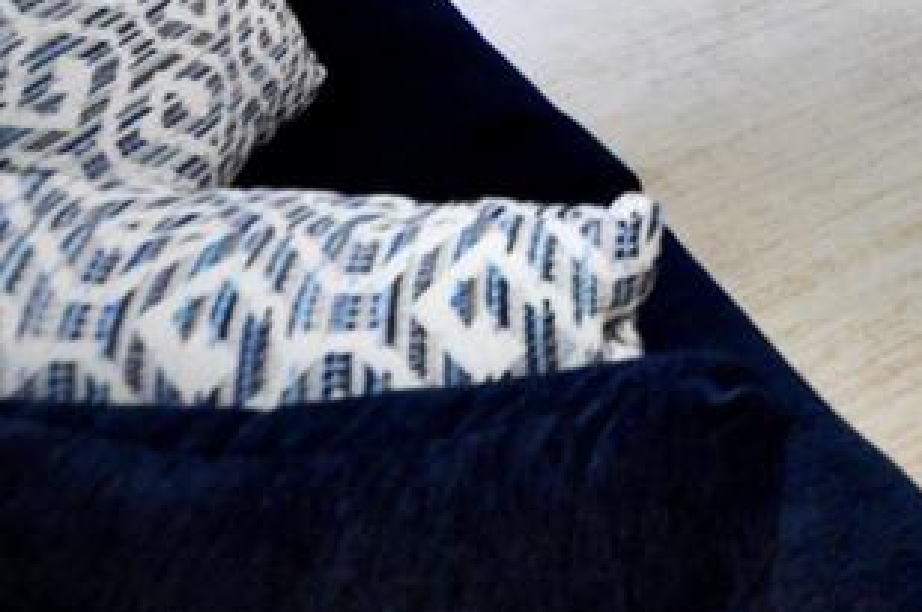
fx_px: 1398
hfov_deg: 28.7
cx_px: 1241
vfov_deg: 20.1
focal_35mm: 55
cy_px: -385
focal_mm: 11
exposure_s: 1/60
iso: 640
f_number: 4
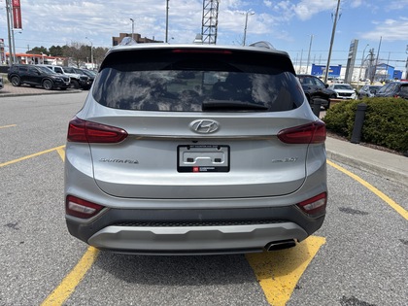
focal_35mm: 26
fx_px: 306
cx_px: 204
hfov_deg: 67.3
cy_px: 153
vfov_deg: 53.1
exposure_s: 1/2710
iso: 50
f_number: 1.6
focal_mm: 5.96
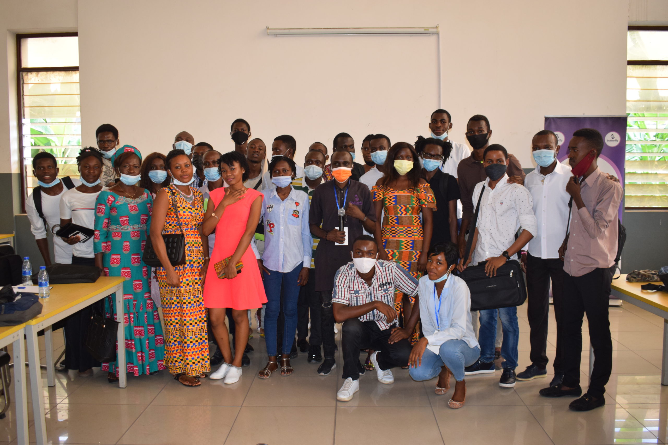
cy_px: 222
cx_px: 334
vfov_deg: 40.0
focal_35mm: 33
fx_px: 612
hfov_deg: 57.2
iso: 800
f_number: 5
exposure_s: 1/100
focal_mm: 22
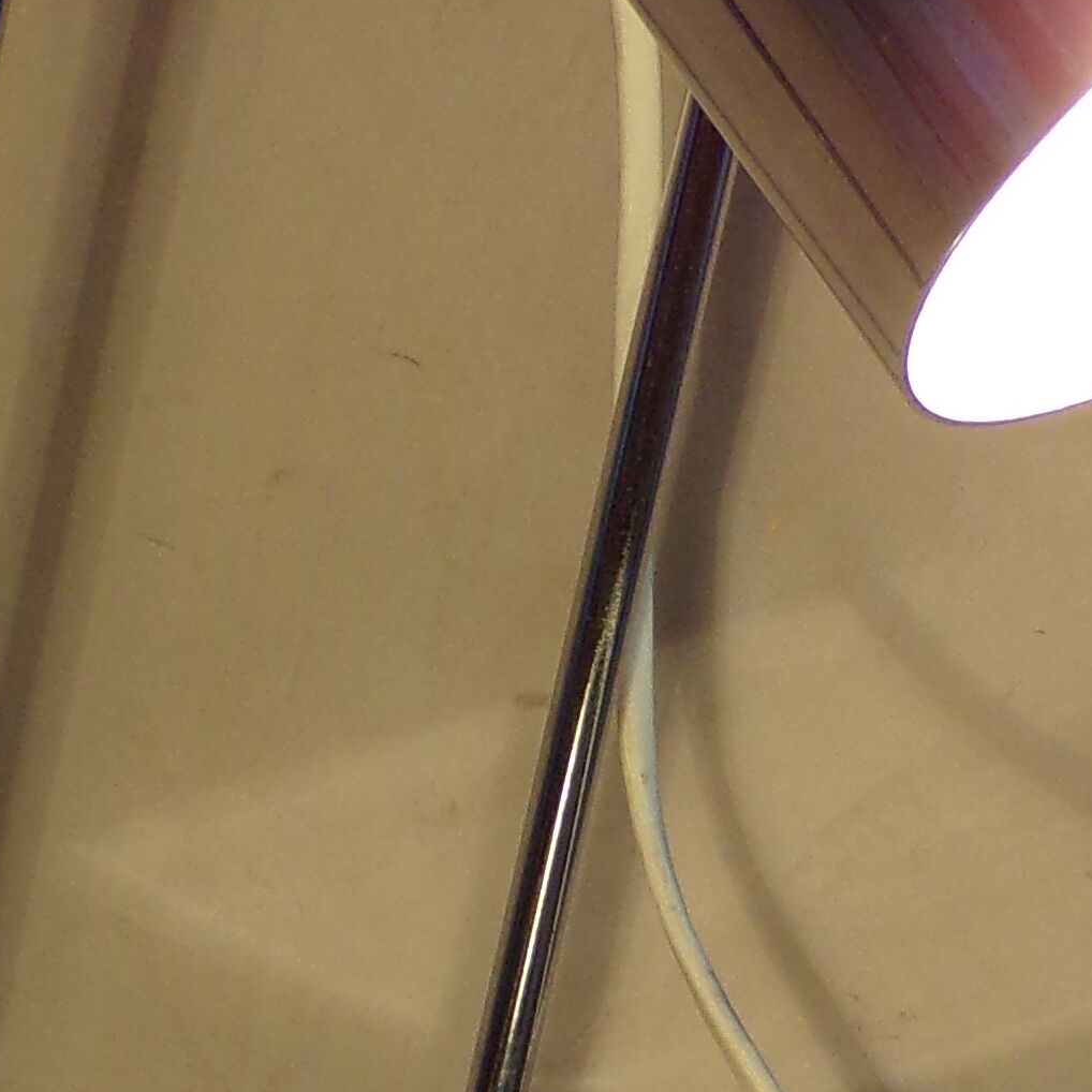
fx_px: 5996
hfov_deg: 10.4
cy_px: 638
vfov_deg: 10.4
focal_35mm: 168
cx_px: 970
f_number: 3.4
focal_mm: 7.6
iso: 177
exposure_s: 1/34
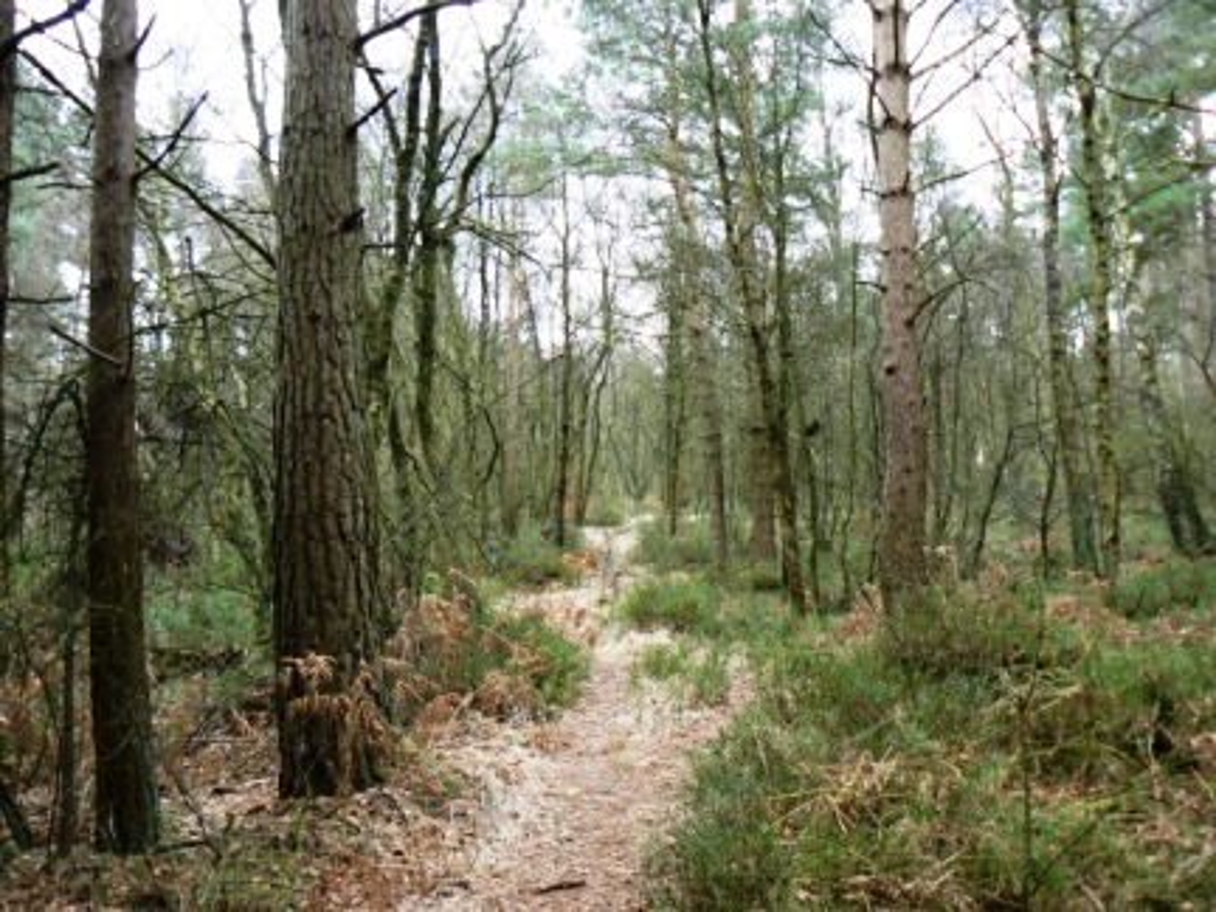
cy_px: 456
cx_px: 608
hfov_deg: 51.4
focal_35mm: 36
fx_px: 1265
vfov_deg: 39.7
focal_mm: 6
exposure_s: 1/30
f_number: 2.8
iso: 80
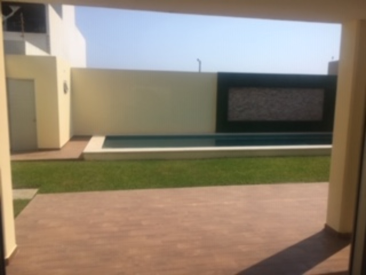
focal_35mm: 29
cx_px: 183
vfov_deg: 48.2
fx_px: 307
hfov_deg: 61.7
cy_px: 138
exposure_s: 1/1425
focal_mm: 4.15
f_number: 2.2
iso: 25
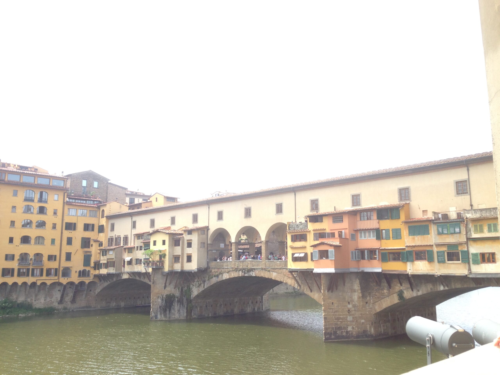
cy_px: 188
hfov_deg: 55.4
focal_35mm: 33
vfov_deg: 42.9
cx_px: 250
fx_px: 477
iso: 50
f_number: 2.4
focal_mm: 4.12
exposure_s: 1/306
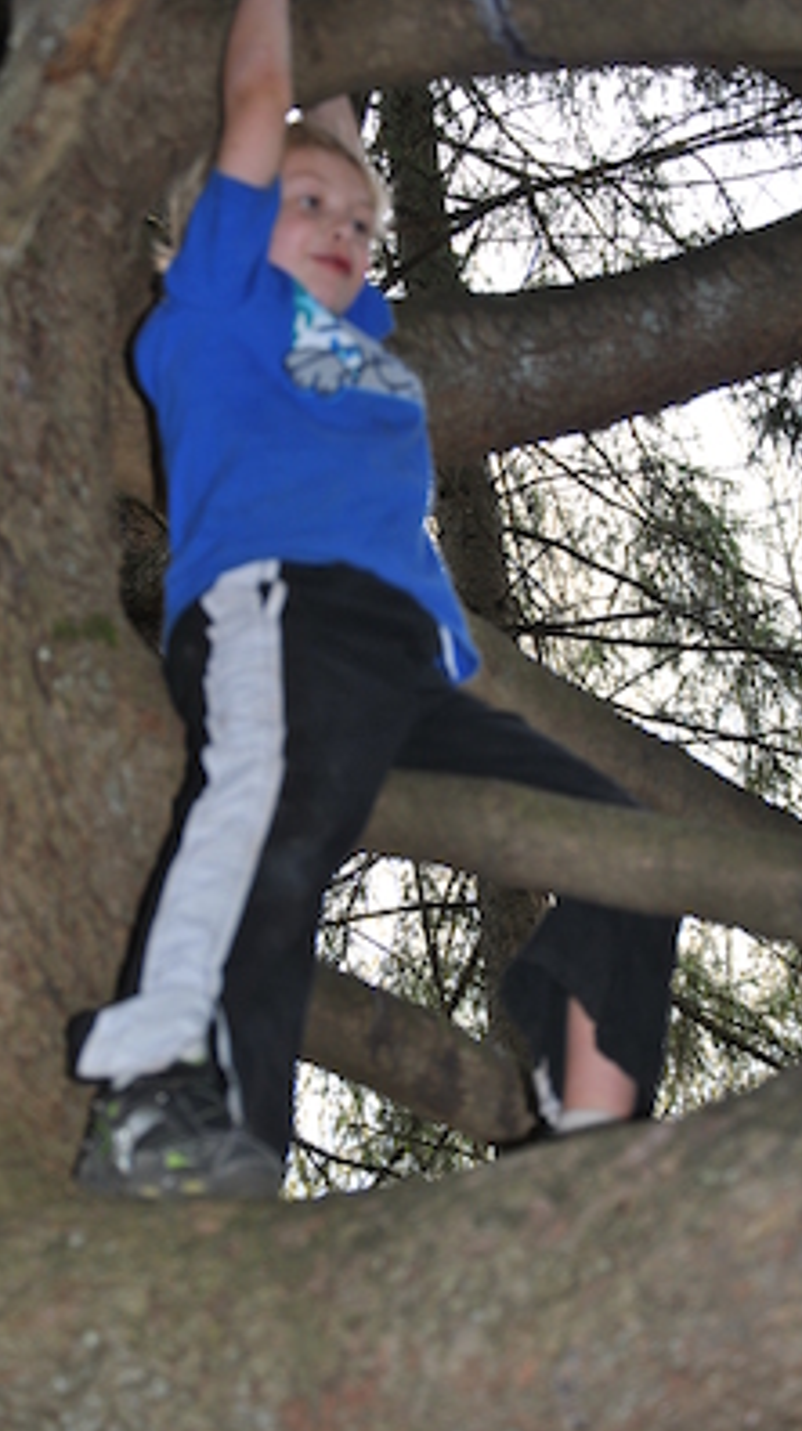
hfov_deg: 13.8
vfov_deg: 24.3
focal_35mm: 88
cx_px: 387
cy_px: 719
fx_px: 3318
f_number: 5
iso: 100
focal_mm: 55
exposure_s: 1/200
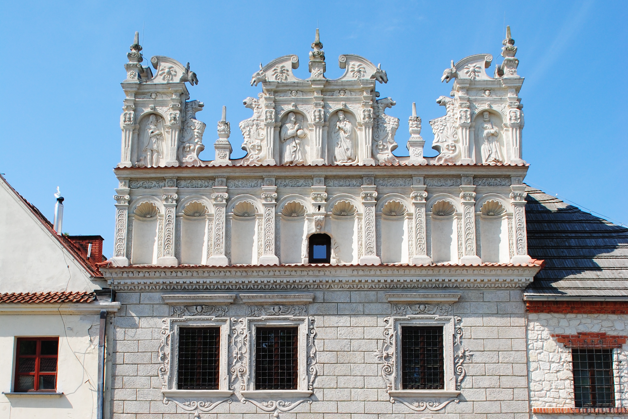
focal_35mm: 45
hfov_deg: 43.6
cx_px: 314
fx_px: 785
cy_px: 322
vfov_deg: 29.3
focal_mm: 20
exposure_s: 1/250
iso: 140
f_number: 10
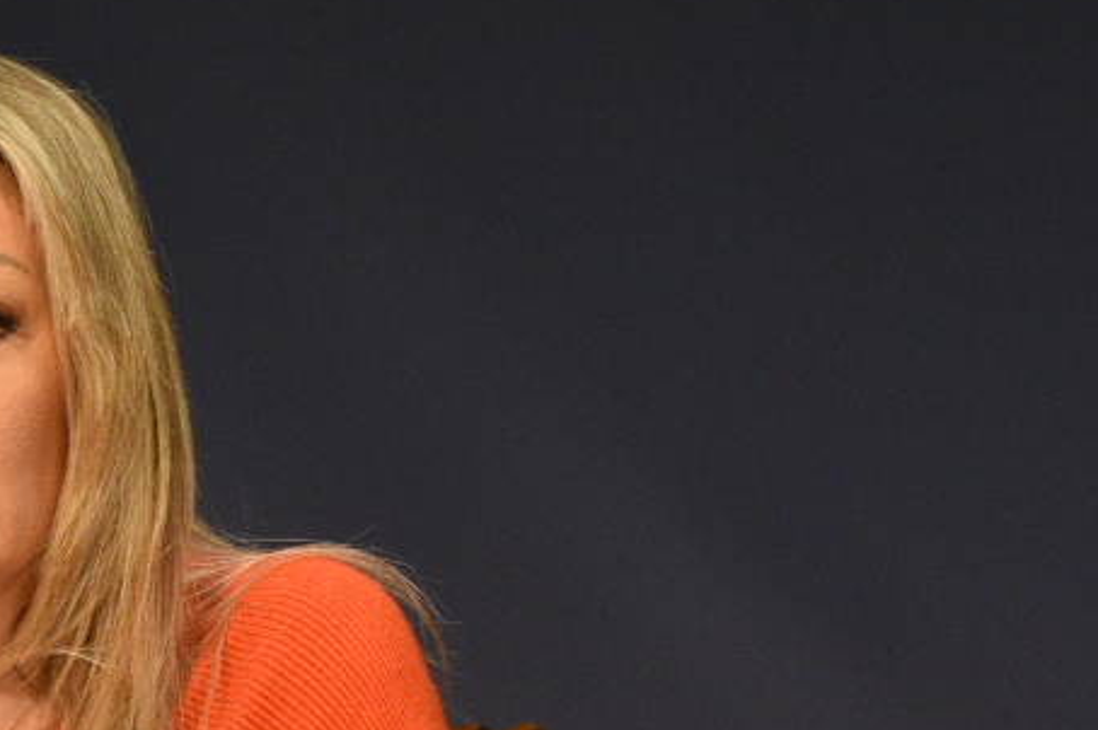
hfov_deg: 5.5
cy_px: 998
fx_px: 11429
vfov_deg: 3.6
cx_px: -75
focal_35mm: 375
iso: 2000
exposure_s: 1/320
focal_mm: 105
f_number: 4
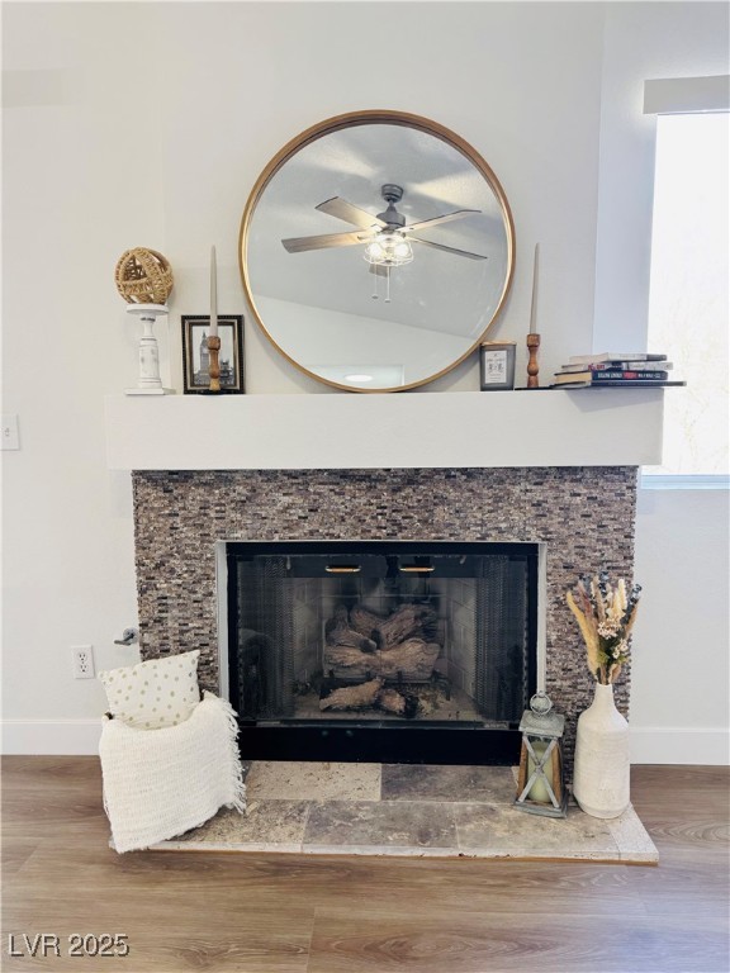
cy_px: 486
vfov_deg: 71.6
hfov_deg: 56.8
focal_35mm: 24
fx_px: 675
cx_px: 365
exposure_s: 1/120
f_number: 1.78
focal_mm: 6.76
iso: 200
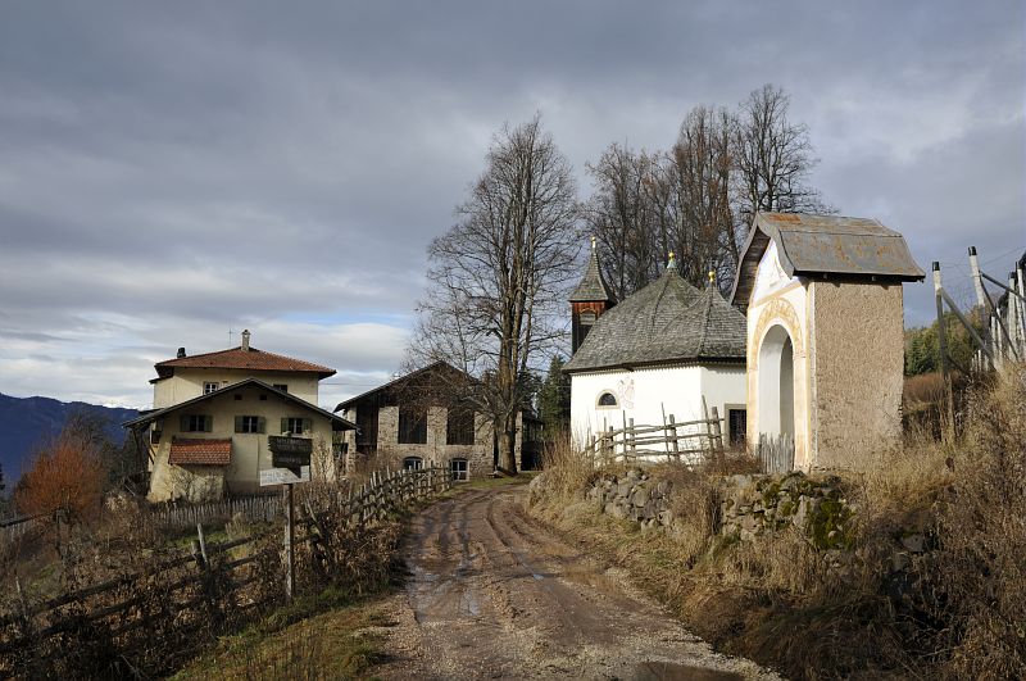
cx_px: 513
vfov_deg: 39.9
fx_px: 939
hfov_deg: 57.3
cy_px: 340
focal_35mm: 33
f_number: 8
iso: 200
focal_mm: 22
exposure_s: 1/250
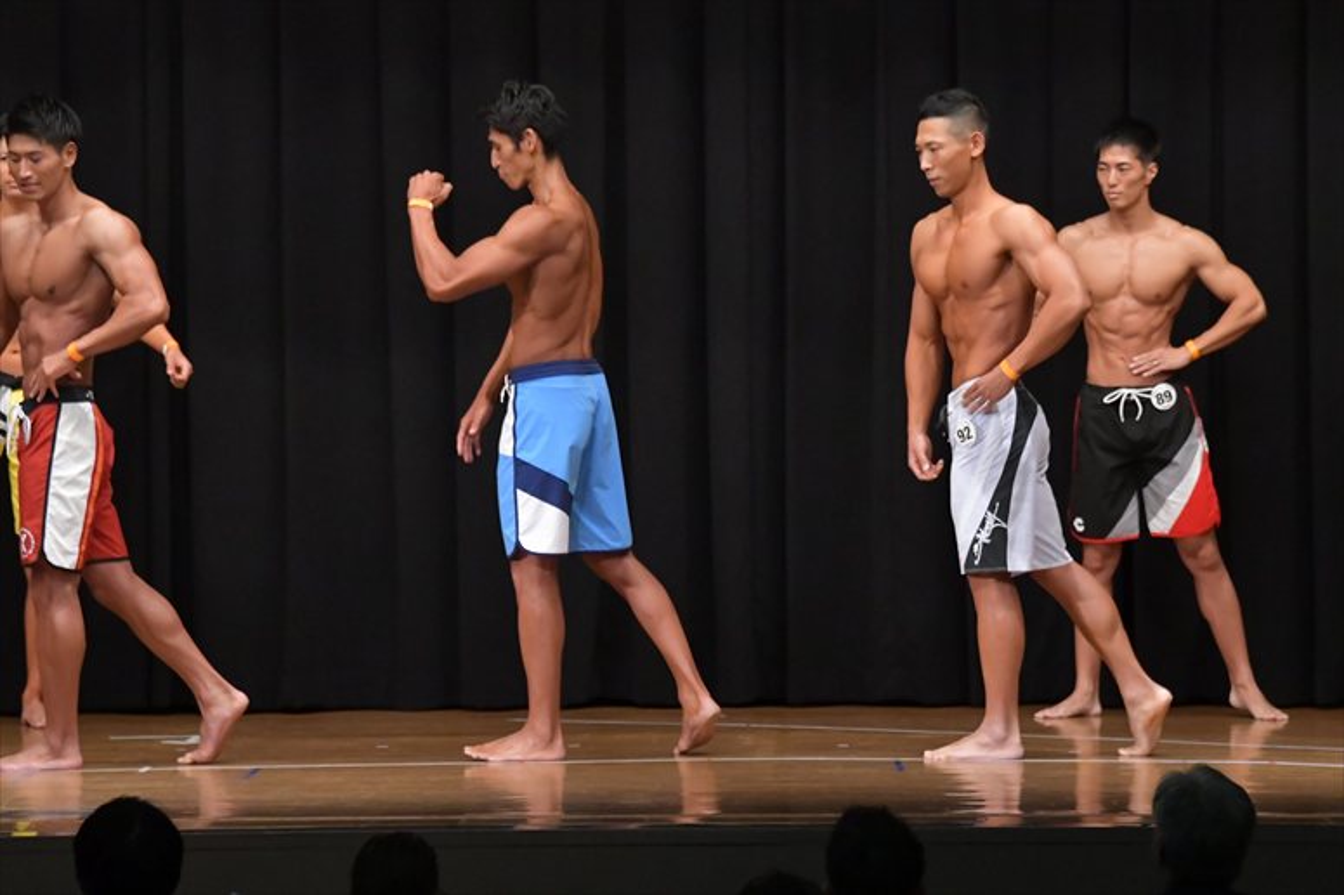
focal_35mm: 202
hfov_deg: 10.2
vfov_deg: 6.8
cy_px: 448
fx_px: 7538
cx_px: 672
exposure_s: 1/400
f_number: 5.6
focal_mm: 135
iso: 6400
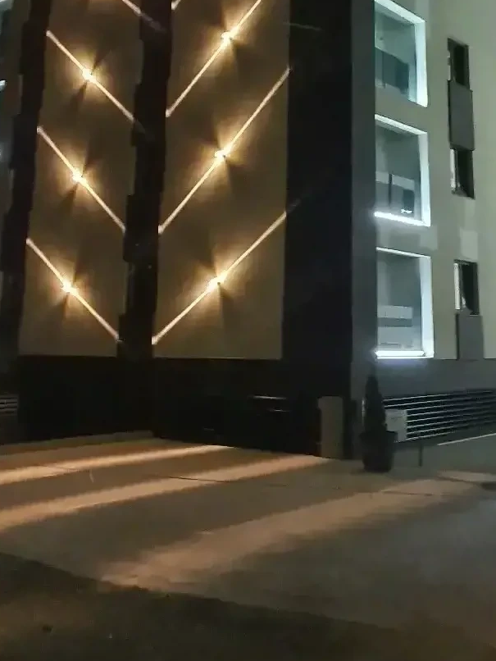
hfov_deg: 33.2
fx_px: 821
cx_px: 345
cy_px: 117
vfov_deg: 41.6
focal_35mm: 43
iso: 1000
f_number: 1.5
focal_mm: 4.3
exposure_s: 1/10
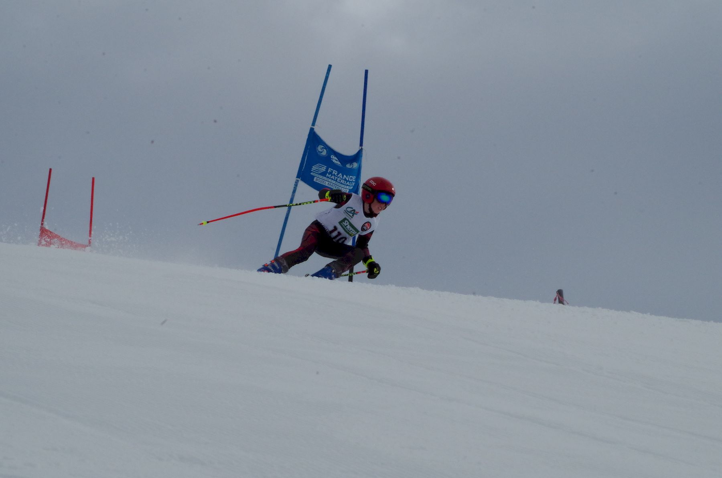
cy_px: 239
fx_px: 6004
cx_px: 361
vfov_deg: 4.6
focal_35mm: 300
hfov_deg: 6.9
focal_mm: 200
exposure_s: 1/1250
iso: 1600
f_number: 22
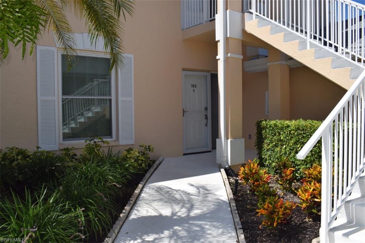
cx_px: 182
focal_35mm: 30
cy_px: 122
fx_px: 304
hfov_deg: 61.9
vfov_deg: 43.6
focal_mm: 20
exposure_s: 1/200
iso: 100
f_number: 13
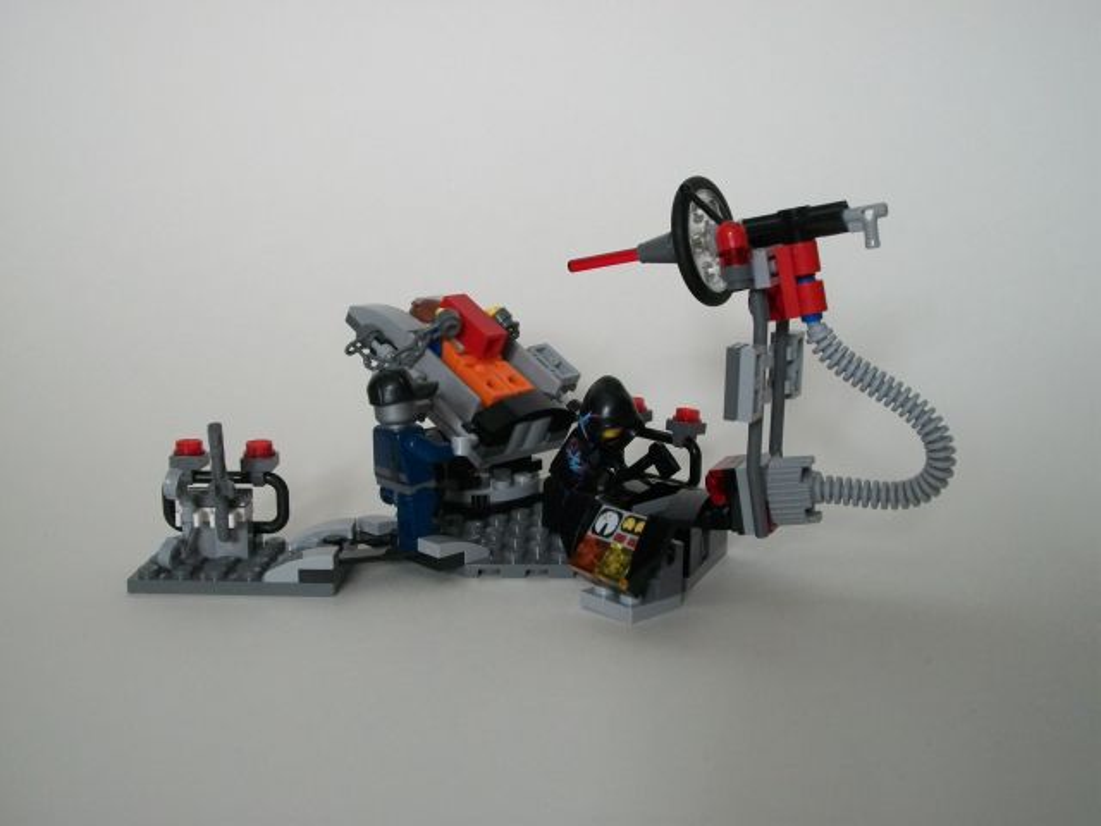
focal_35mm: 40
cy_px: 413
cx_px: 550
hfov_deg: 46.8
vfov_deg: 36.0
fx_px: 1272
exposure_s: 1/8
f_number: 3.2
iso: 160
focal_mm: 7.1
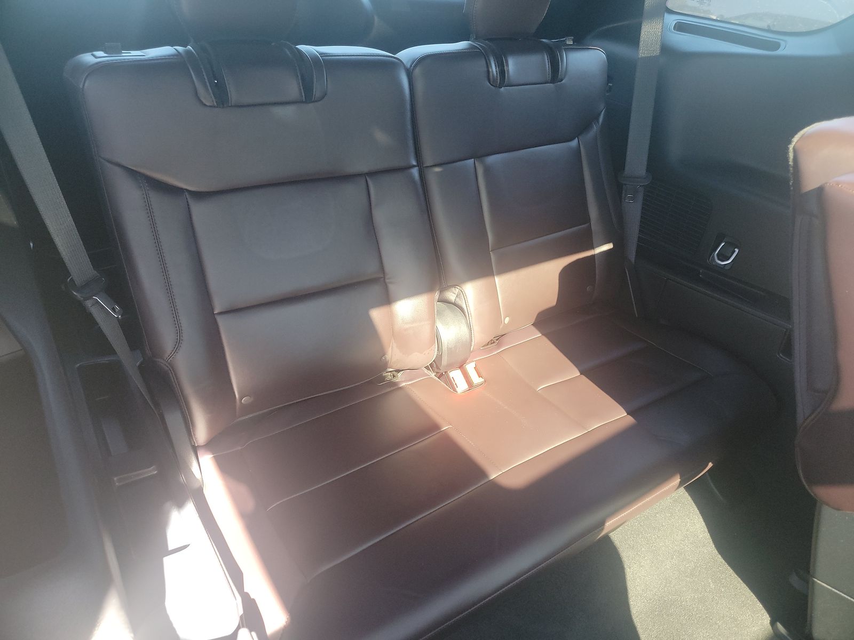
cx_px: 427
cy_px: 320
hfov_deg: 71.6
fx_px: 592
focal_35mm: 24
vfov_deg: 56.8
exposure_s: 1/59
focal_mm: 6.7
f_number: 1.8
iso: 425
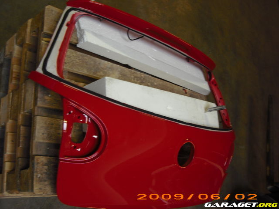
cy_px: 104
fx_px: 298
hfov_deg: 50.1
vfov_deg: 38.7
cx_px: 140
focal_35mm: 37
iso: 100
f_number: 2.7
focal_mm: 6.2
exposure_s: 1/13
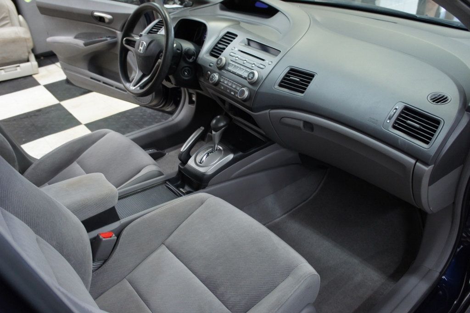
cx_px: 235
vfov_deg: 47.9
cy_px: 156
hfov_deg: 67.4
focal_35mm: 27
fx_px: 352
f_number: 3.5
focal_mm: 18
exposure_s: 1/30
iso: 800
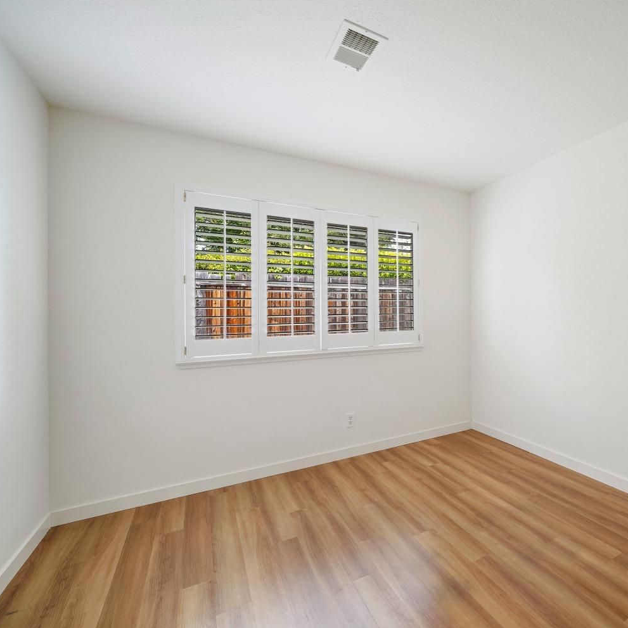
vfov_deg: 80.7
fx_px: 369
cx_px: 468
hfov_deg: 75.1
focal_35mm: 18
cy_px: 312
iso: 100
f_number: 8
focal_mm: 14
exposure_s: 5
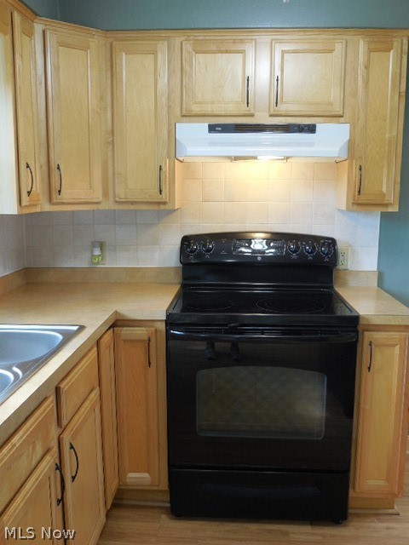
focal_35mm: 34
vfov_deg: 54.0
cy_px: 272
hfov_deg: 41.8
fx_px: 536
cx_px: 204
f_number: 3.4
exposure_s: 1/30
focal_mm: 6.1
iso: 220
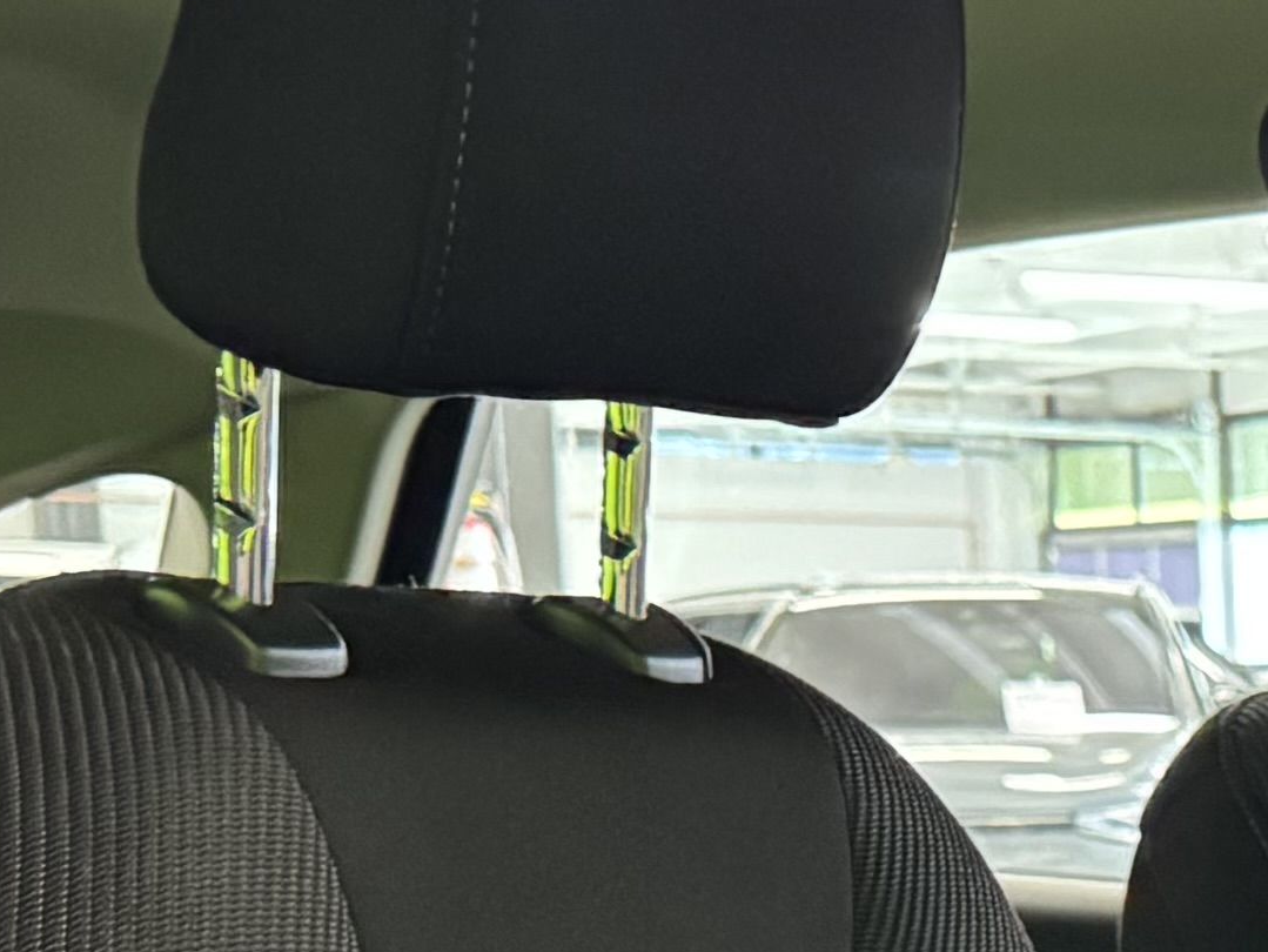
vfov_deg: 10.4
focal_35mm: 127
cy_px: 2104
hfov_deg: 14.7
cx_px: 1747
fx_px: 4654
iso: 640
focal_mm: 6.76
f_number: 1.78
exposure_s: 1/50
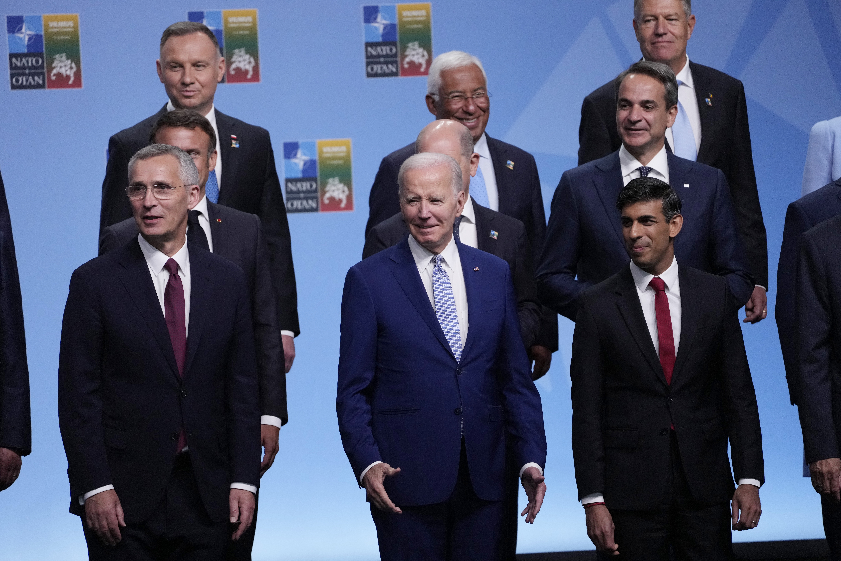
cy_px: 280
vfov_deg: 3.4
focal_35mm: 400
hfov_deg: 5.2
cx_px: 420
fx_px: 9344
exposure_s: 1/400
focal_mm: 400
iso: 3200
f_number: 5.6
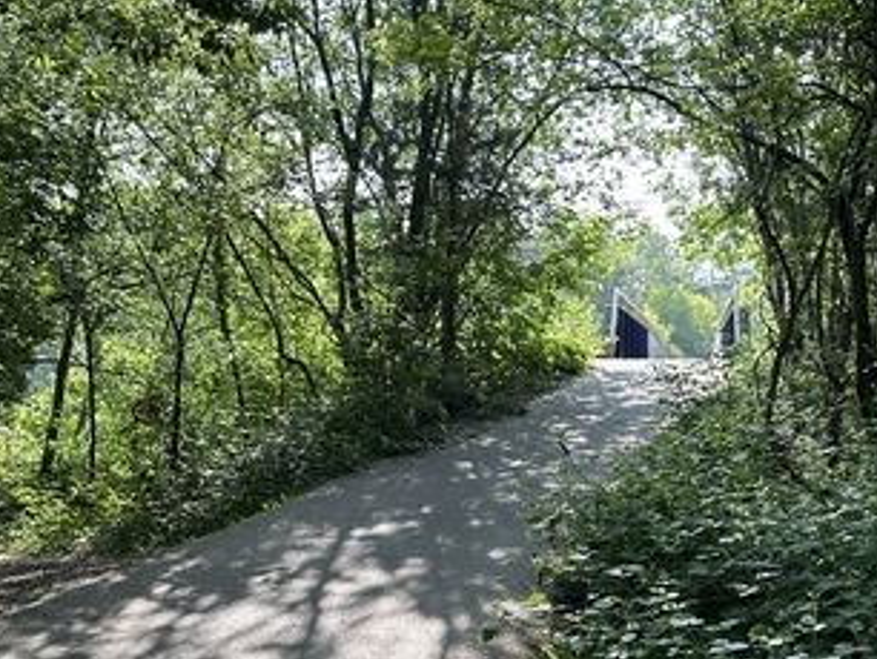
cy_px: 344
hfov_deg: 40.4
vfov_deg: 30.9
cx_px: 476
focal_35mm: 47
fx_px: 1192
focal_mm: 6.86
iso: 80
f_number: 1.78
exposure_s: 1/503
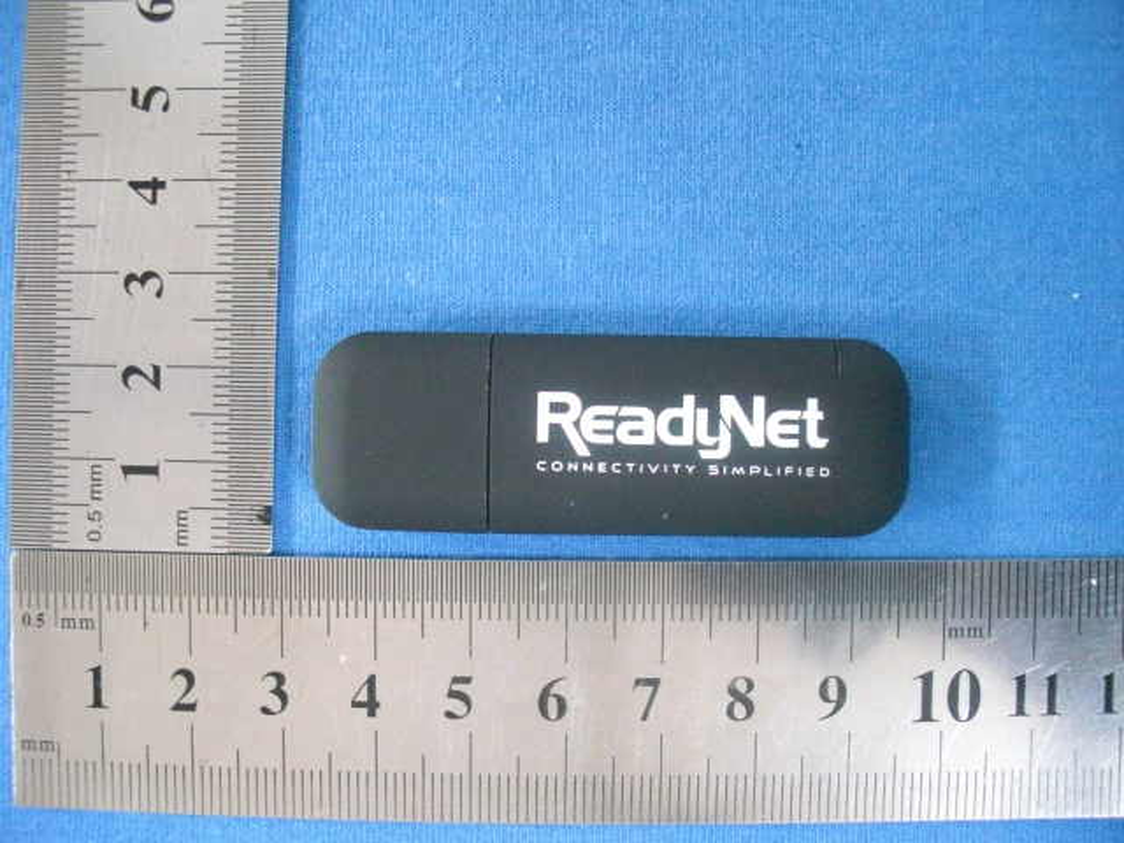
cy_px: 422
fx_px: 1169
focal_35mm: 36
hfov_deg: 51.4
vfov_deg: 39.7
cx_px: 562
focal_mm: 6.3
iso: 800
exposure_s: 1/25
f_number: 2.8
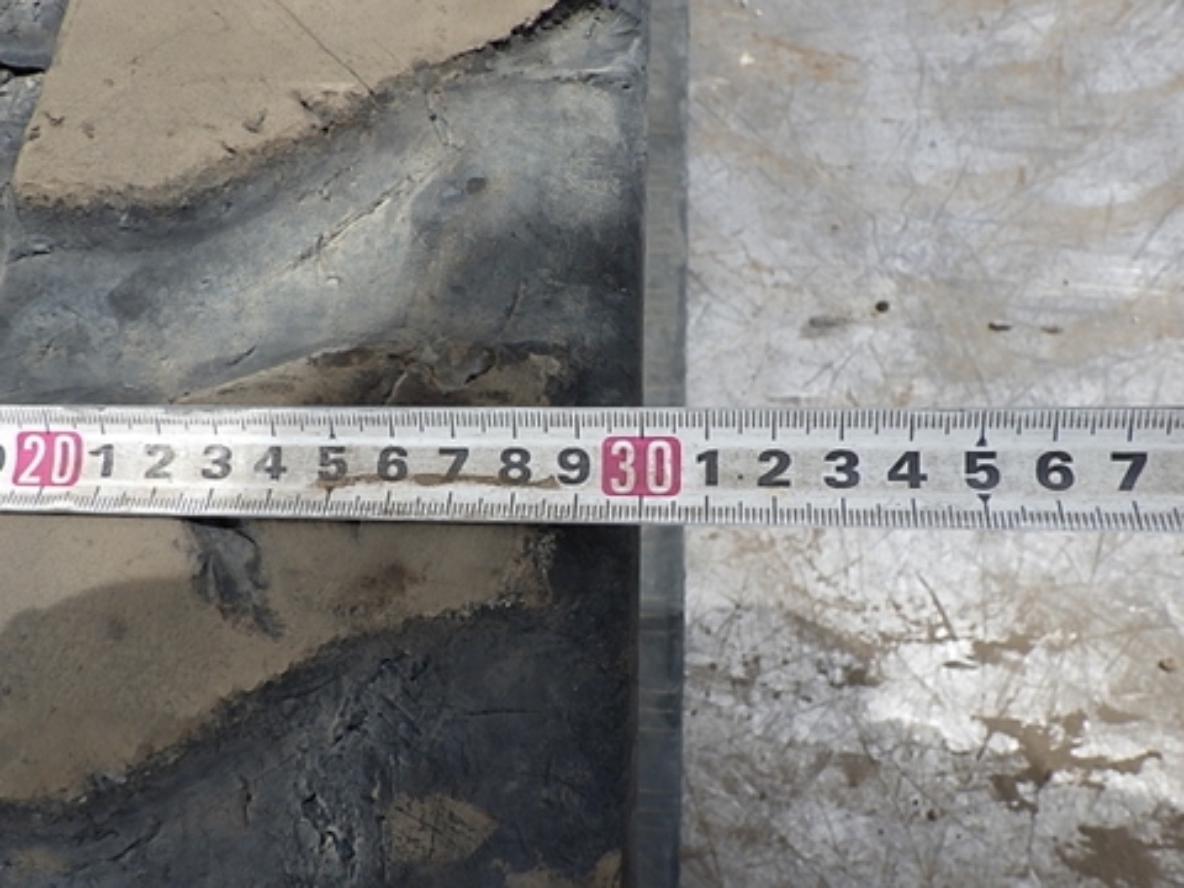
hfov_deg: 63.4
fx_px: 958
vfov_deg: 49.7
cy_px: 444
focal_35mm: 28
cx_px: 592
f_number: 4.2
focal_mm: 5
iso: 125
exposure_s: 1/640
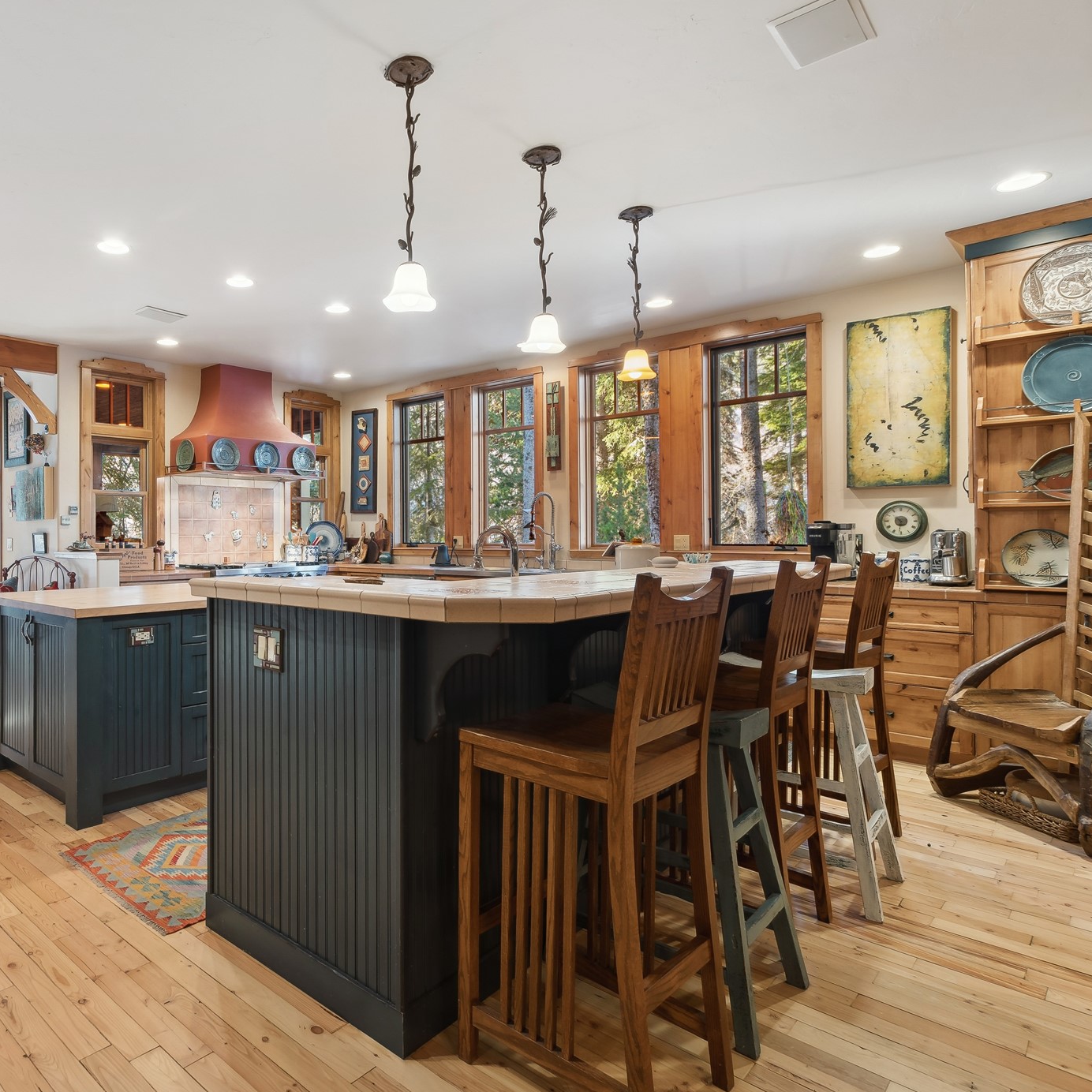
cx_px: 350
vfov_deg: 74.8
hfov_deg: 72.2
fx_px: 714
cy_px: 527
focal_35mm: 20
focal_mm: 10
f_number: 6.3
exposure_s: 1/2.5
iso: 100
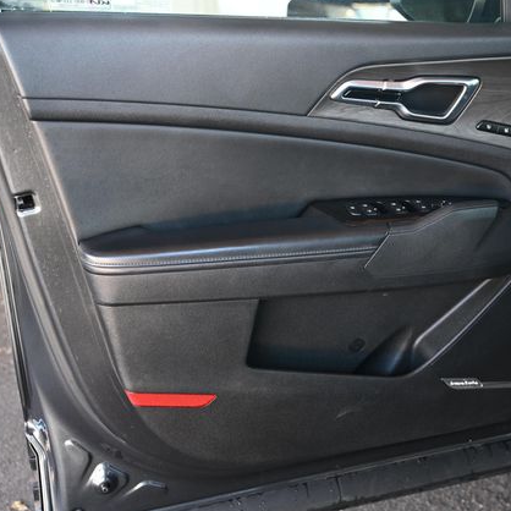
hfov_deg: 38.4
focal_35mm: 44
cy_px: 254
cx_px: 317
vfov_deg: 38.6
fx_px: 729
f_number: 3.2
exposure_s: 1/60
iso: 800
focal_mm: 33.5
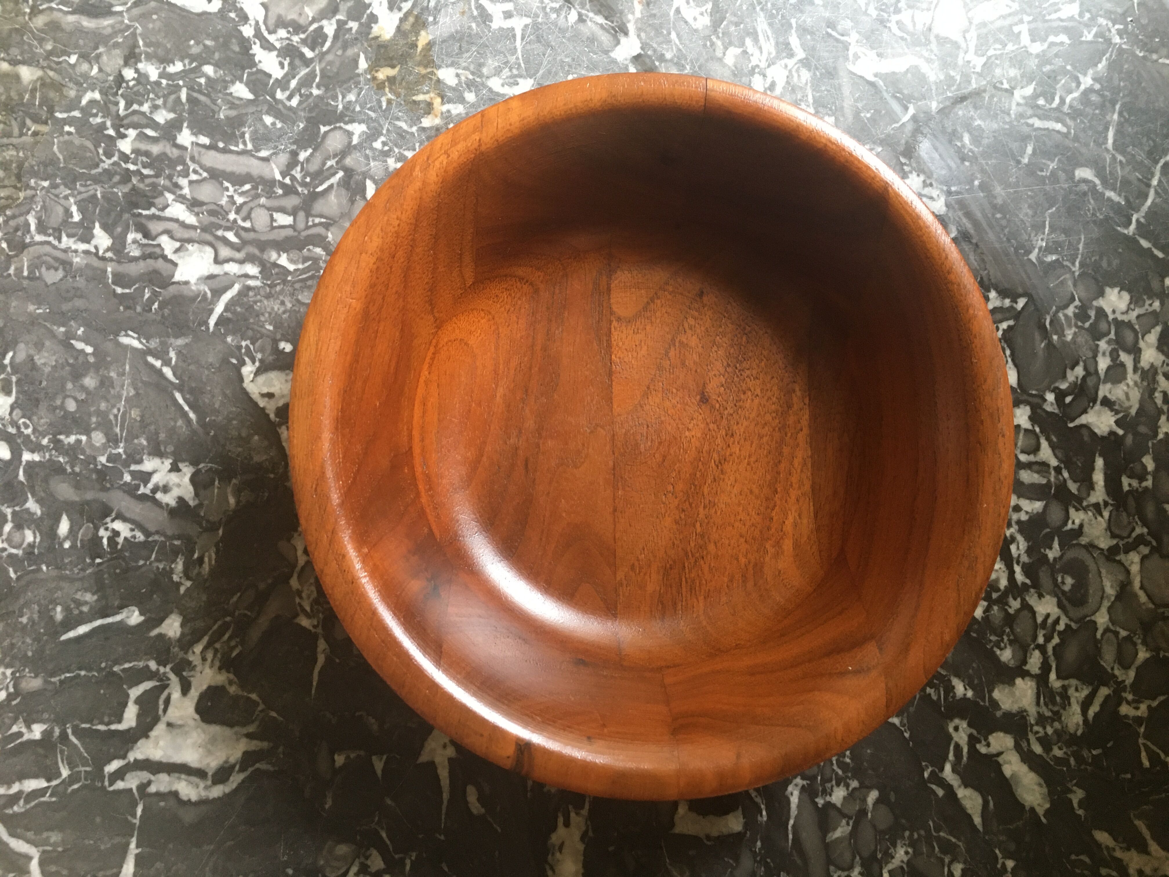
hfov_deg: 61.7
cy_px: 438
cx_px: 584
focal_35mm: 29
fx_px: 979
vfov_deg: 48.2
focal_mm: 4.15
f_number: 2.2
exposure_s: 1/33
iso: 160
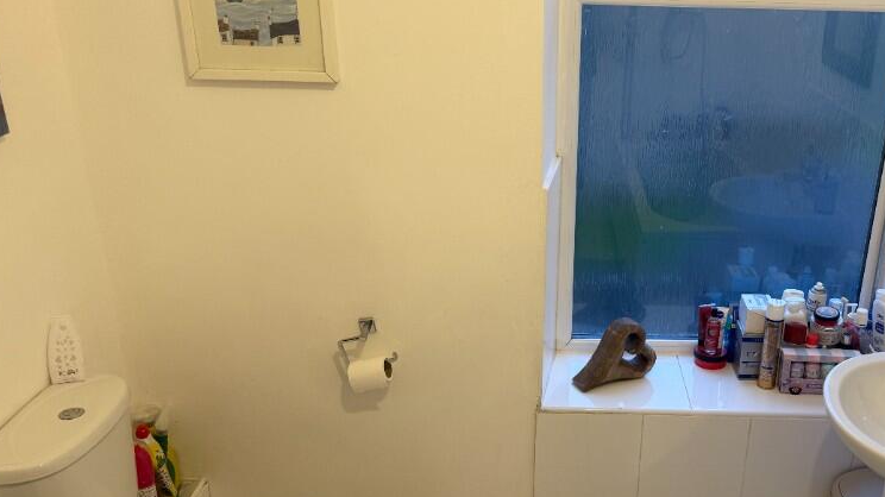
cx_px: 575
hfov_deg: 54.4
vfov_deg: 32.8
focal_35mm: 36
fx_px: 845
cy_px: 282
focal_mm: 6.76
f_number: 1.78
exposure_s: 1/50
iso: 125
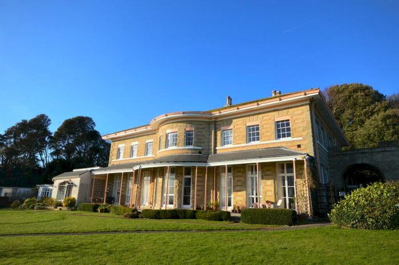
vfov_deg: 56.1
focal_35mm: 22
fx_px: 249
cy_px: 132
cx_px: 200
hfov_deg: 77.3
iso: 320
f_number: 11
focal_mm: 15
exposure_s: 1/500
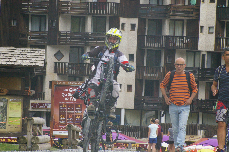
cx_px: 114
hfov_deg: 8.1
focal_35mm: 255
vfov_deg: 5.4
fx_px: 1620
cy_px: 76
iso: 1600
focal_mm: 170
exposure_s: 1/800
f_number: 14
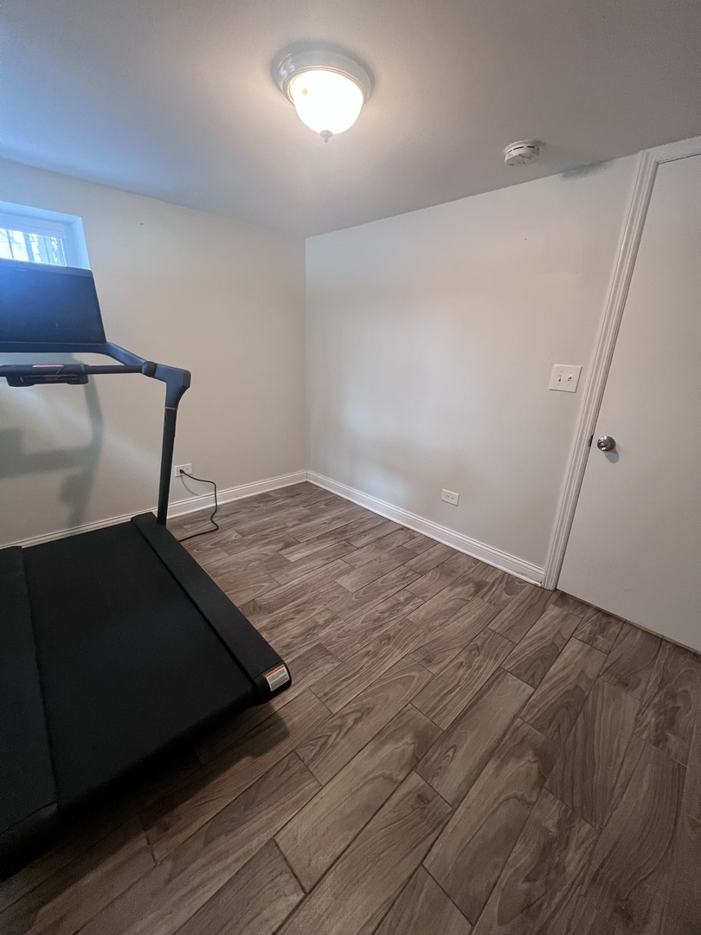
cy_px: 468
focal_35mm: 13
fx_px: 351
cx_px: 350
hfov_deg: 89.9
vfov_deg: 106.2
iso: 400
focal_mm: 1.57
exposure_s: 1/60
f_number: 1.8
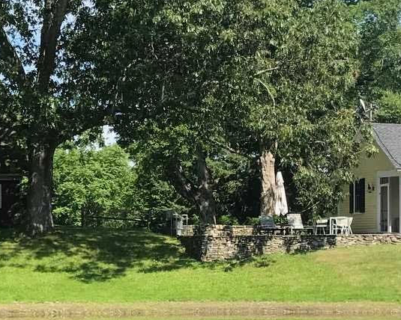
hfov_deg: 18.6
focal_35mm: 103
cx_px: 205
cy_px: 277
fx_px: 1222
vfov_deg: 14.8
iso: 20
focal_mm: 3.99
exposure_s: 1/1076
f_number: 1.8
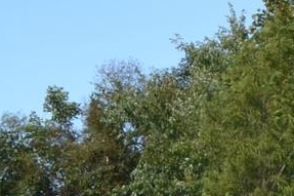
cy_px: 233
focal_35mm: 300
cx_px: 595
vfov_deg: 4.6
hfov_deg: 6.6
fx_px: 2448
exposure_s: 1/200
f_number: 7.1
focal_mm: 28
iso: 100
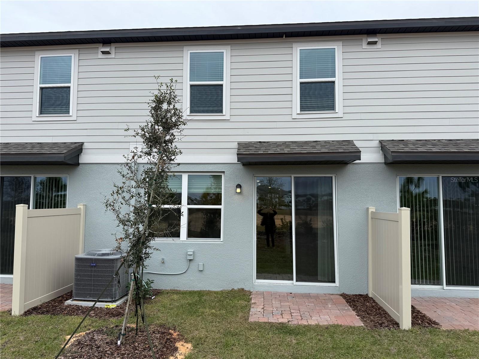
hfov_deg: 71.6
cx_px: 240
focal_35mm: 24
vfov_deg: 56.8
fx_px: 332
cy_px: 180
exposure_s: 1/1553
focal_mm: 6.76
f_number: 1.78
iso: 80
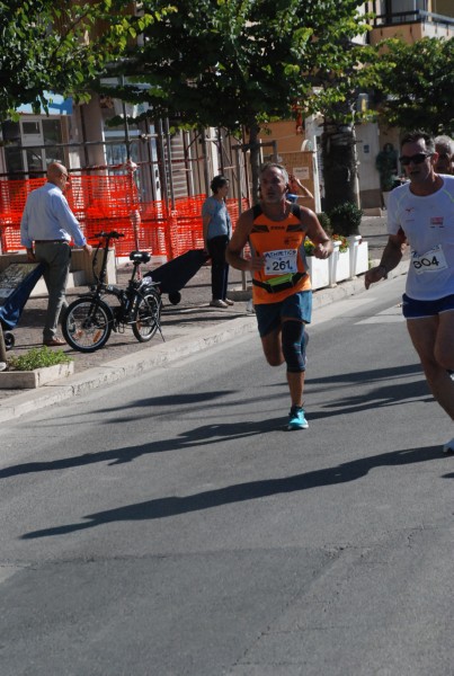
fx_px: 1976
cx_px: 227
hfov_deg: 13.1
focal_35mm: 105
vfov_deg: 19.4
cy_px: 338
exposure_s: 1/2000
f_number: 8
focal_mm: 70
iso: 1000
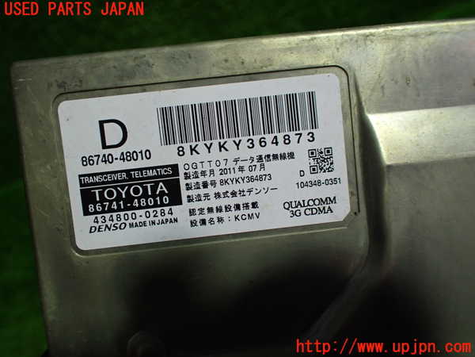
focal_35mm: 30
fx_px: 412
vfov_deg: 46.8
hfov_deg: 60.0
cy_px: 178
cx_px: 238
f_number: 2.3
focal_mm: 5.4
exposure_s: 1/125
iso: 250
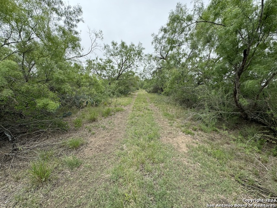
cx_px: 138
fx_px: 112
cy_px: 104
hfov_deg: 102.1
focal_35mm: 14
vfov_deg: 85.7
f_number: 2.2
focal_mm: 2.22
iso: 40
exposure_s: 1/631
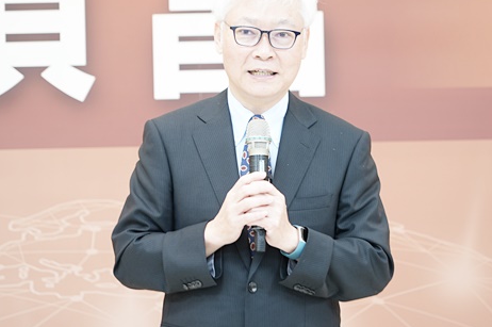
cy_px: 130
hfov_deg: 7.0
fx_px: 4014
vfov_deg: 4.7
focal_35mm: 294
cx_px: 262
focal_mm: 230
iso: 800
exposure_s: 1/15
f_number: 6.3
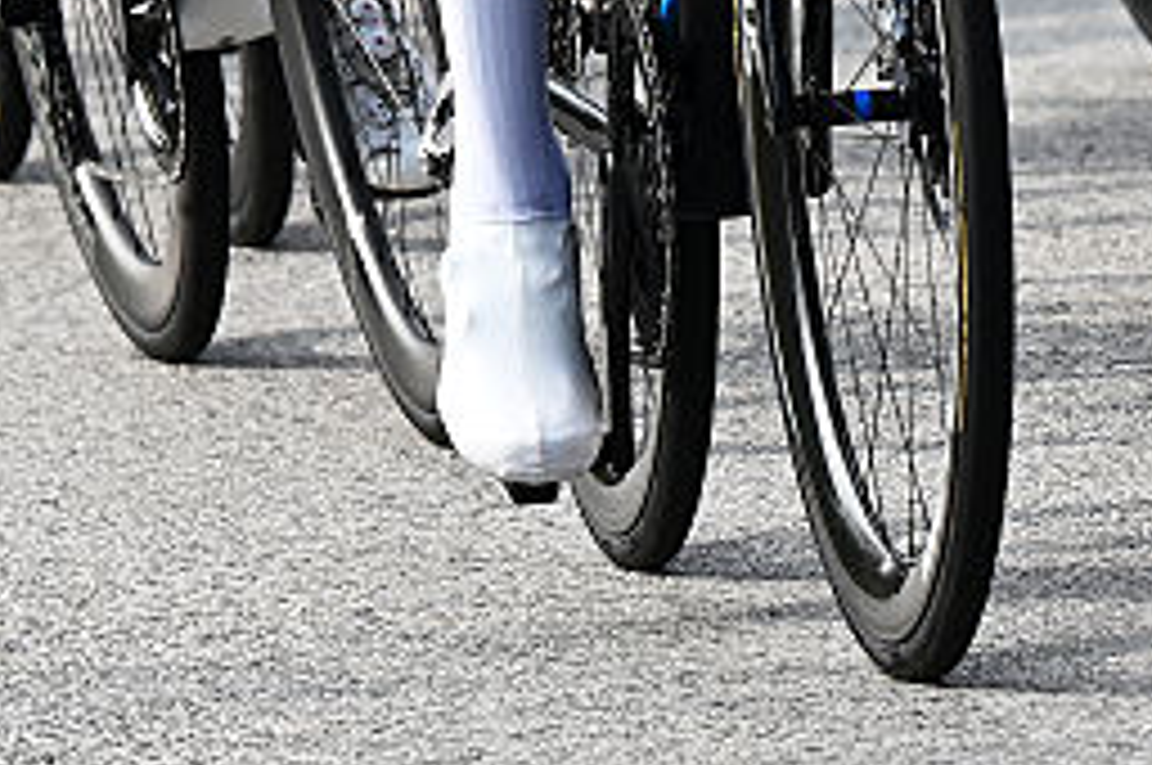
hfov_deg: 2.6
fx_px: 25855
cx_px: 716
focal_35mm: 809
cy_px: -684
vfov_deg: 1.7
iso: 400
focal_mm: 135
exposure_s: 1/1600
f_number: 5
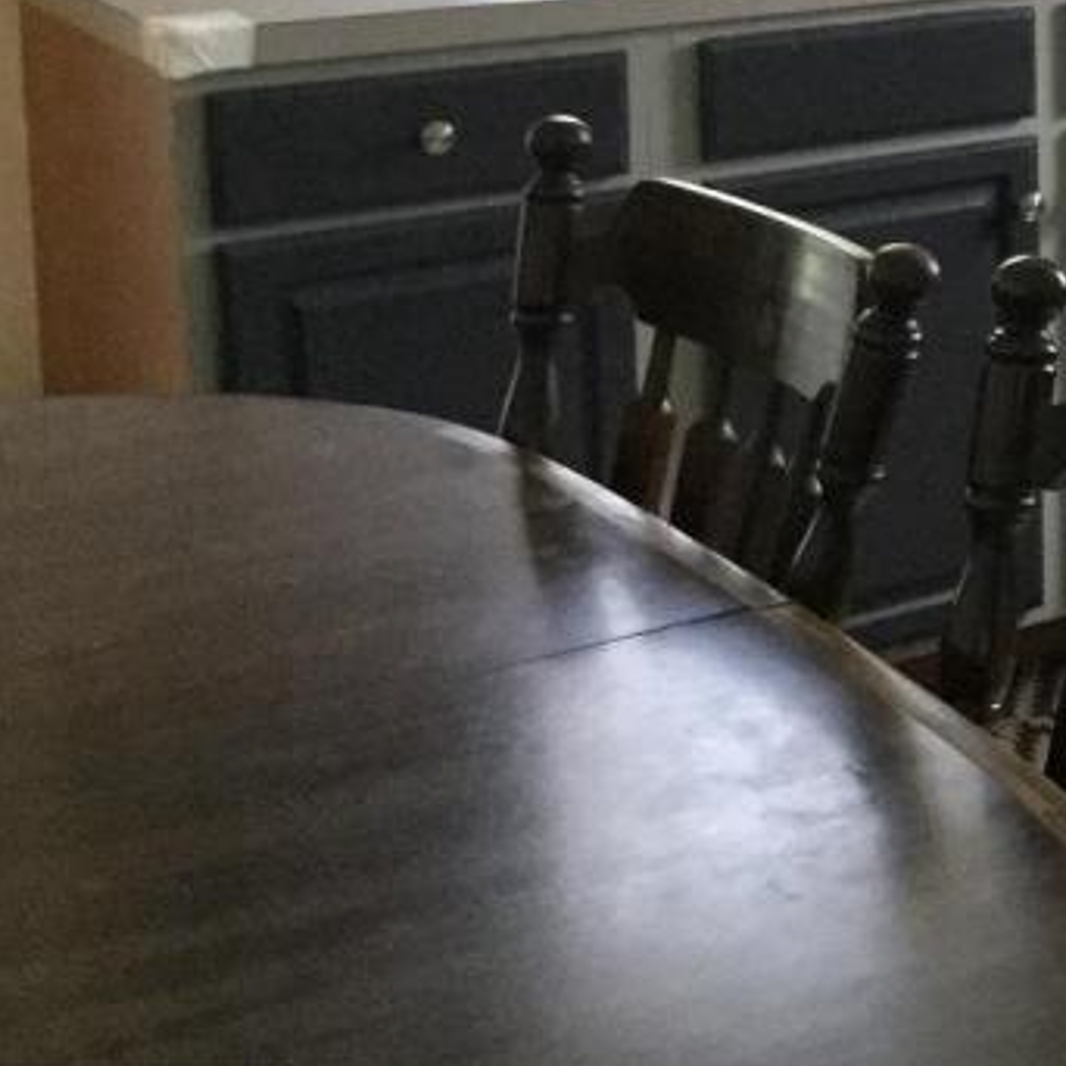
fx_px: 2857
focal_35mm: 82
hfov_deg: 19.1
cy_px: 6
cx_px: 1490
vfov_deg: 20.5
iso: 200
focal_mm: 3.3
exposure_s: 1/17
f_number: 2.4
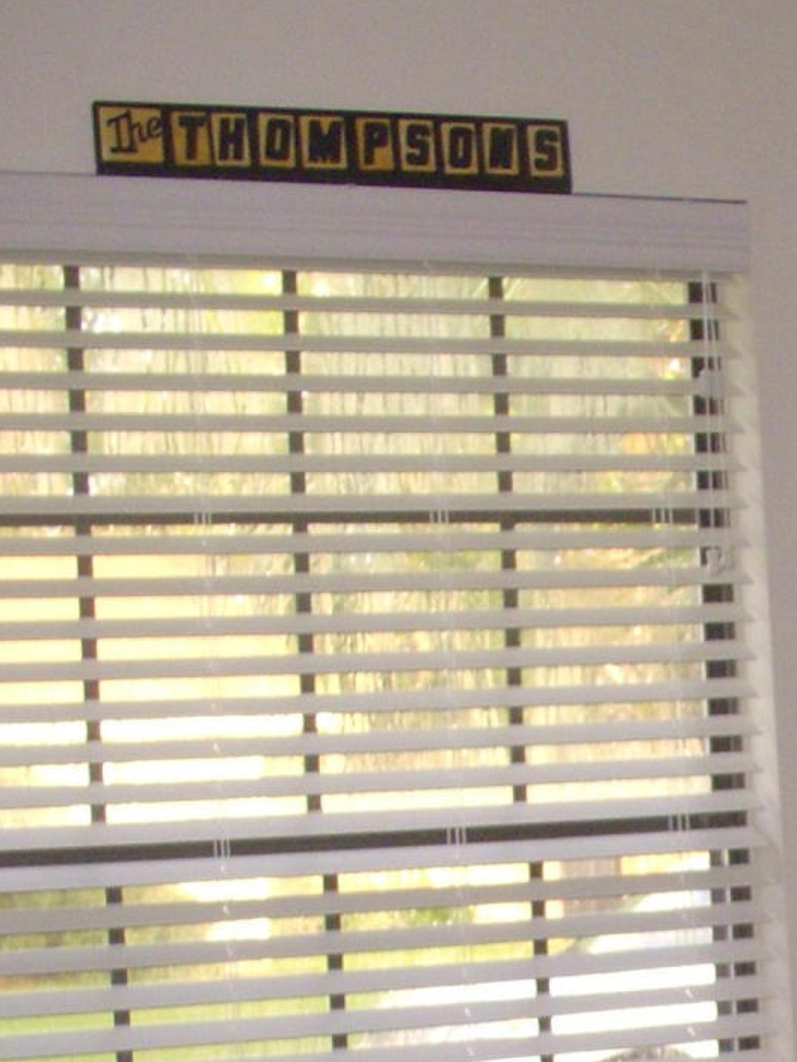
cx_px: 1042
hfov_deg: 13.2
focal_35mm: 108
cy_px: 1196
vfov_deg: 17.5
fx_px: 3315
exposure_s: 1/80
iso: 250
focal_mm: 6.3
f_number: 3.3
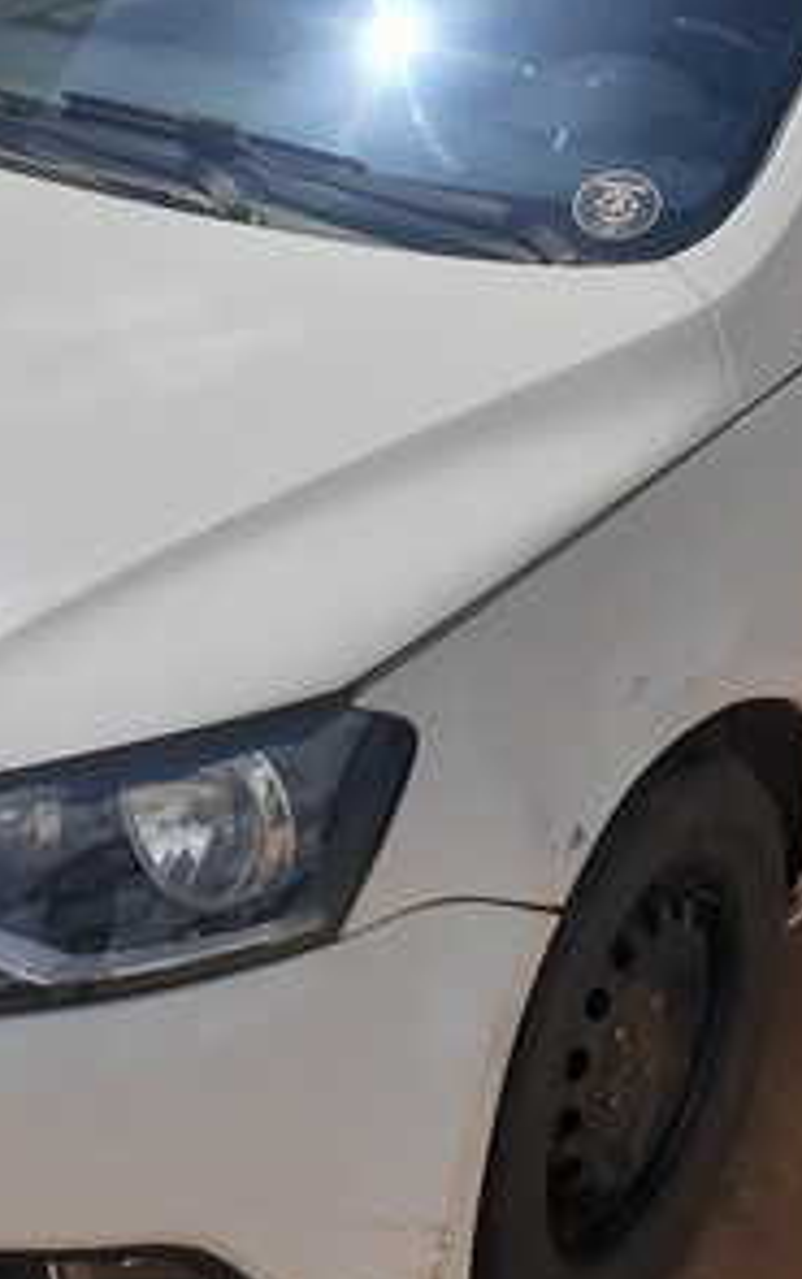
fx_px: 2163
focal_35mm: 62
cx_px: 373
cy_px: 468
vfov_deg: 32.8
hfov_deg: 21.0
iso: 40
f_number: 1.9
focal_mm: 3.6
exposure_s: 1/3155
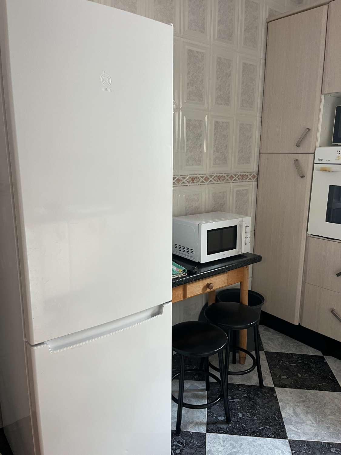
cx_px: 170
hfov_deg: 53.1
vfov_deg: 67.3
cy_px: 228
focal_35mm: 26
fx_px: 341
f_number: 1.6
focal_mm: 5.1
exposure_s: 1/50
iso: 100
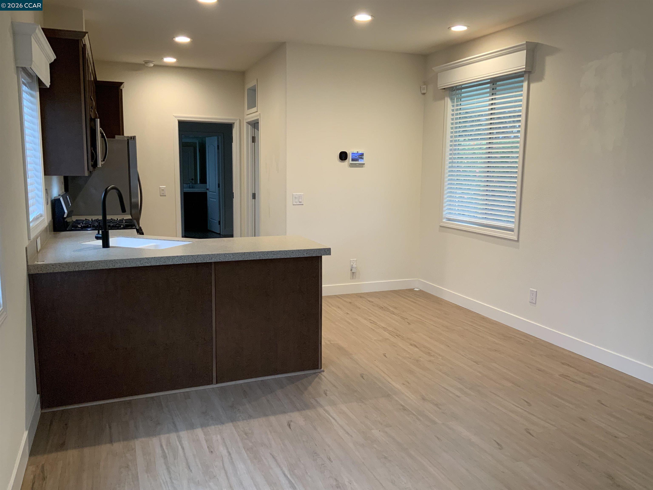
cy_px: 245
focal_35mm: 29
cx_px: 326
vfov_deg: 48.2
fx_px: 547
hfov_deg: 61.7
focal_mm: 3
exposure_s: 1/60
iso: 80
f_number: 1.8
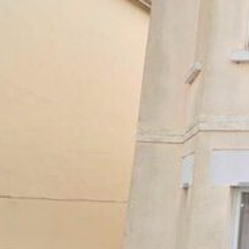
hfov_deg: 24.7
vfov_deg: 35.8
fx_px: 382
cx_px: 401
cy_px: 159
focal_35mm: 47
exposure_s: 1/125
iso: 140
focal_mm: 10
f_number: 5.6
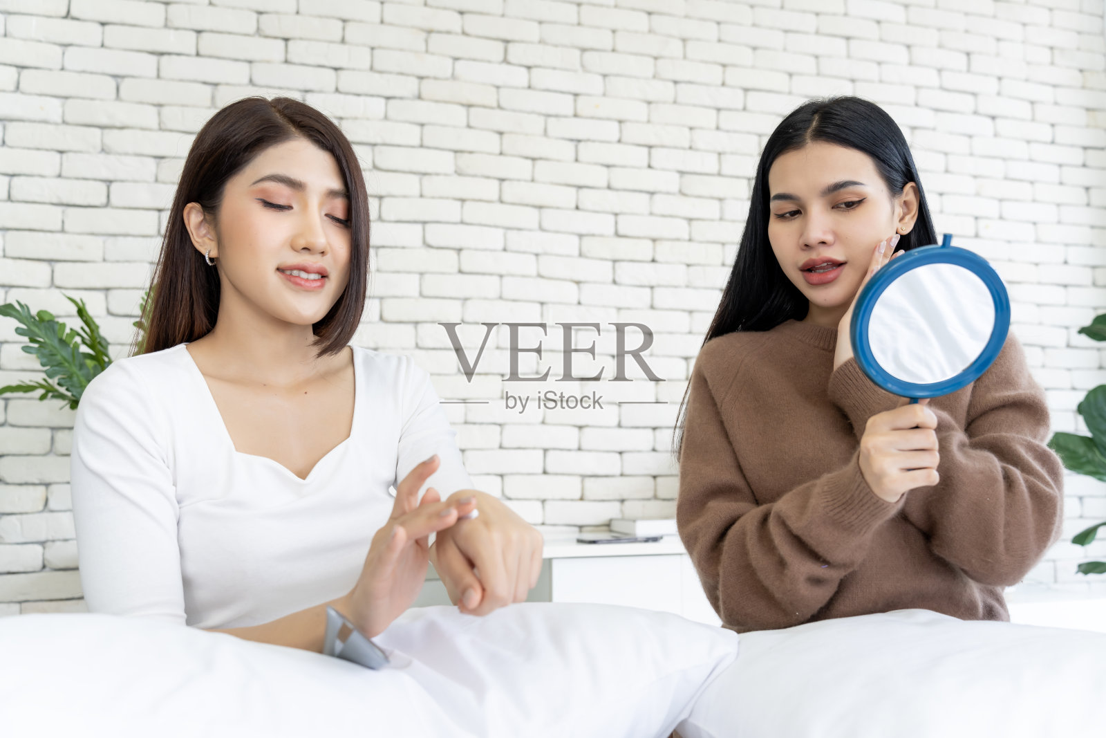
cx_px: 553
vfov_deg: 40.0
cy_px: 369
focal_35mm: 33
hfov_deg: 57.2
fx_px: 1014
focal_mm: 33
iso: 320
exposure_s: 1/160
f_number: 4
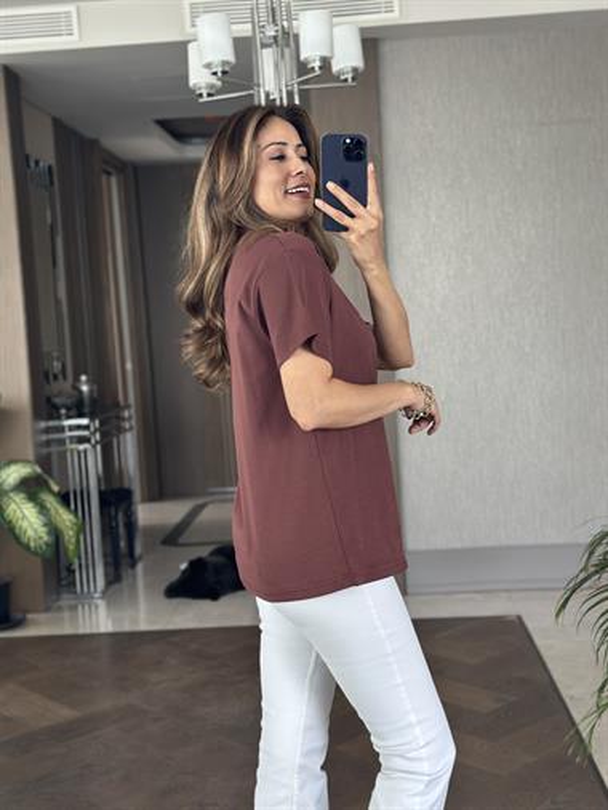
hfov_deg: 30.3
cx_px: 304
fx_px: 1123
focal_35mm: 48
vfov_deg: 39.6
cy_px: 405
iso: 160
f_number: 1.78
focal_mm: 6.86
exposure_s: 1/60
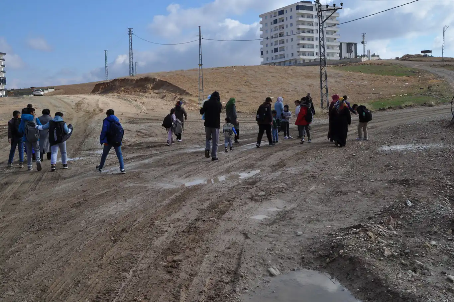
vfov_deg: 36.9
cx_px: 227
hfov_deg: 53.1
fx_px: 454
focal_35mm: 36
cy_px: 151
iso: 200
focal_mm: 24
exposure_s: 1/320
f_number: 9
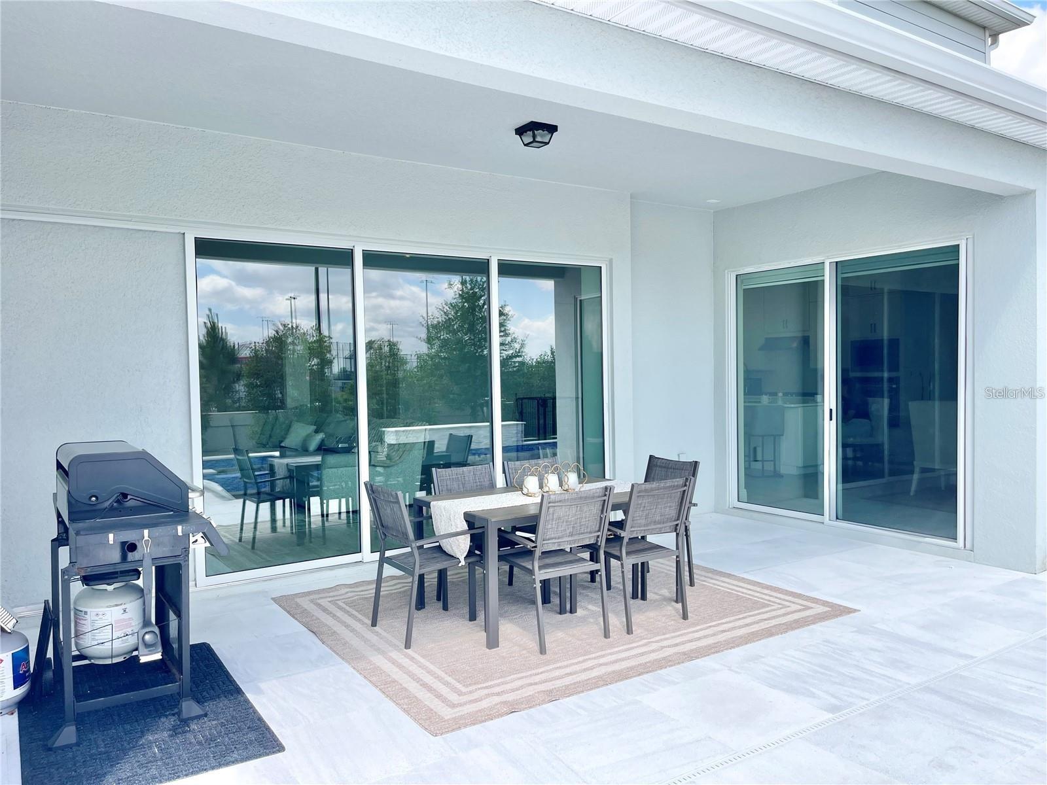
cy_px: 392
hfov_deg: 69.4
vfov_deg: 54.9
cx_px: 524
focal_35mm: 25
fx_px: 756
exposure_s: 1/1715
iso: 32
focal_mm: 5.1
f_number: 1.6
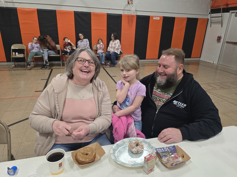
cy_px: 88
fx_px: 157
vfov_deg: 58.9
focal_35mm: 23
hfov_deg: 73.9
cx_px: 118
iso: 320
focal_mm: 6.3
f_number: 1.7
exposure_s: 1/120
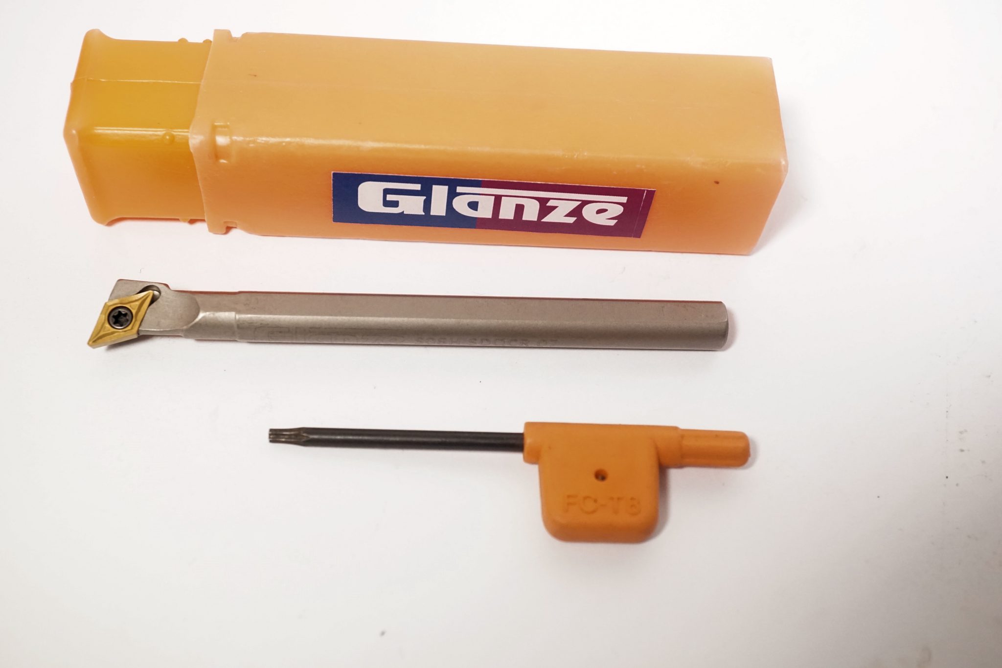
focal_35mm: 45
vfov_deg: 29.9
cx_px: 501
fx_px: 1252
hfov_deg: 43.6
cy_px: 334
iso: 2500
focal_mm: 30
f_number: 5.6
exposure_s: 1/320
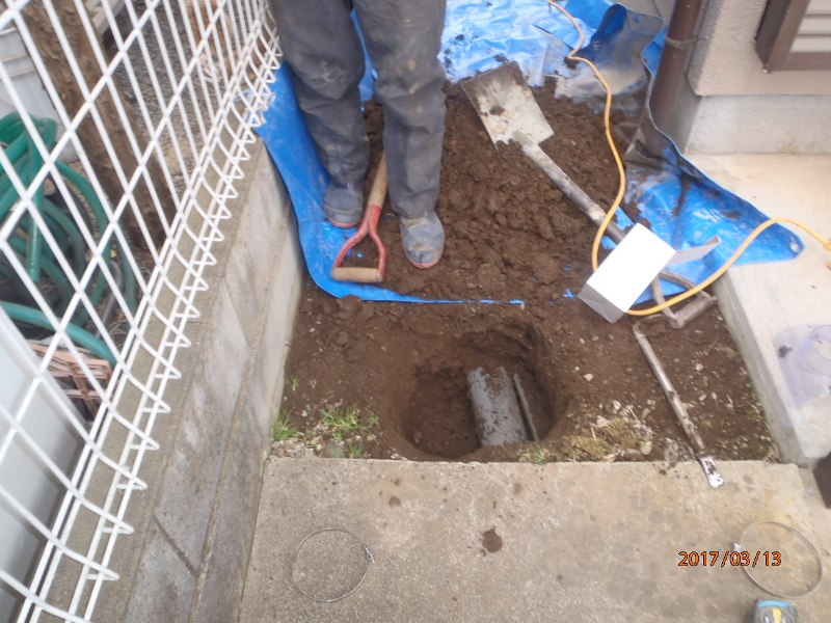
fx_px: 672
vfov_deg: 49.7
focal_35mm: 28
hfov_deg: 63.4
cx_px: 416
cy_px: 312
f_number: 3.5
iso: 100
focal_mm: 5
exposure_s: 1/50
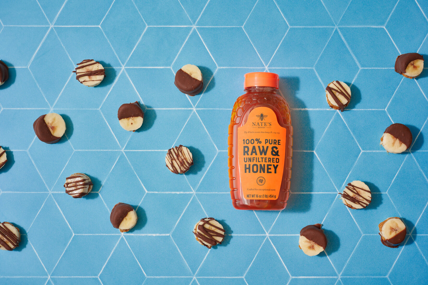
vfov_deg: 19.5
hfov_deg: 28.8
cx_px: 214
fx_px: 832
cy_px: 142
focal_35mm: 70
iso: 100
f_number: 10
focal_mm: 70
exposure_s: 1/160
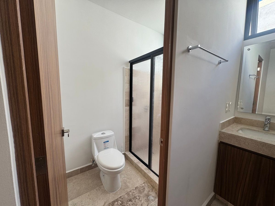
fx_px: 111
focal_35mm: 14
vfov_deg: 85.7
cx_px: 138
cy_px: 103
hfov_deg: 102.1
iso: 50
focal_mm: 2.22
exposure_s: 1/99
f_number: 2.2
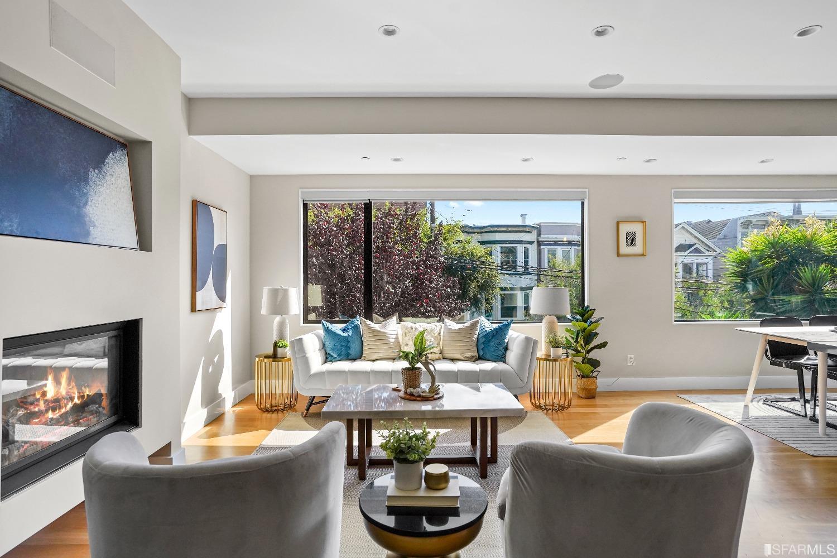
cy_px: 279
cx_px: 418
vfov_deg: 67.4
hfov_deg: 90.0
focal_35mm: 18
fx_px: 418
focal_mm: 18
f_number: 5.6
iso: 1250
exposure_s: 1/400
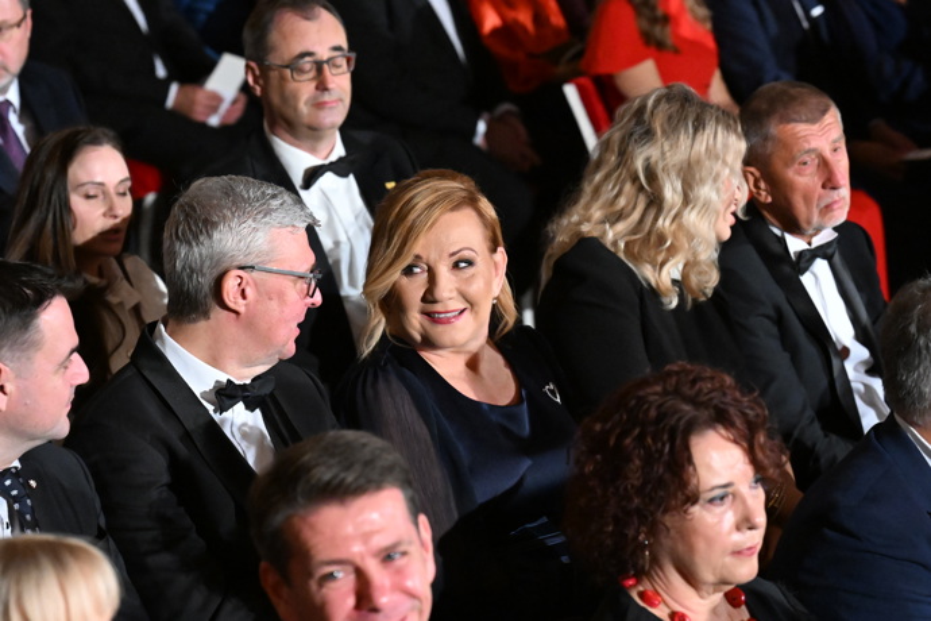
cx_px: 466
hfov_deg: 14.8
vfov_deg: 9.9
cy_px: 310
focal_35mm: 139
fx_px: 3594
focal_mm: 93
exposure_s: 1/200
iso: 8000
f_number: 4.5
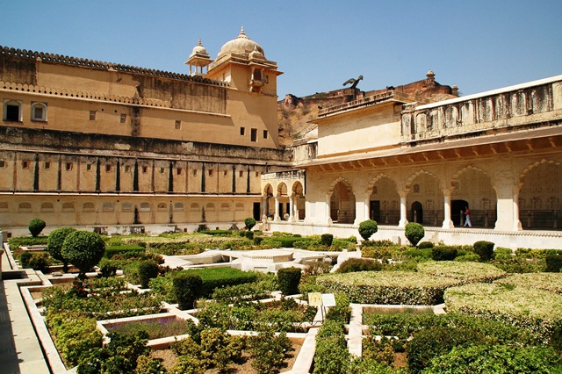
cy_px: 187
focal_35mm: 27
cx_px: 281
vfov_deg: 47.9
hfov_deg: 67.4
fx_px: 421
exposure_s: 1/400
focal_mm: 18
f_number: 11
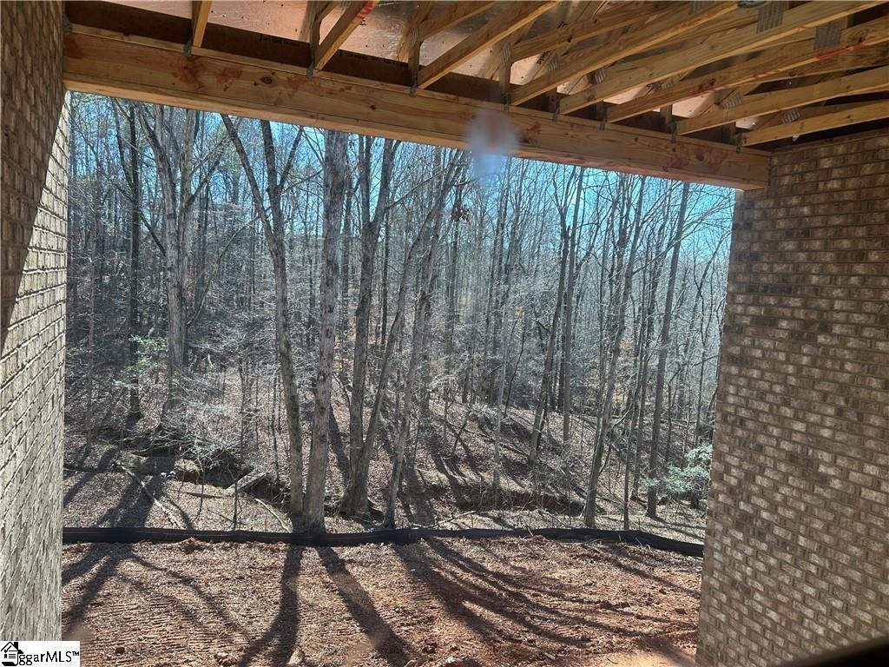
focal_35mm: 26
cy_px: 334
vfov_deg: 53.1
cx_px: 444
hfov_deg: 67.3
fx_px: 668
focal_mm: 5.7
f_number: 1.5
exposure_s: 1/311
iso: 50
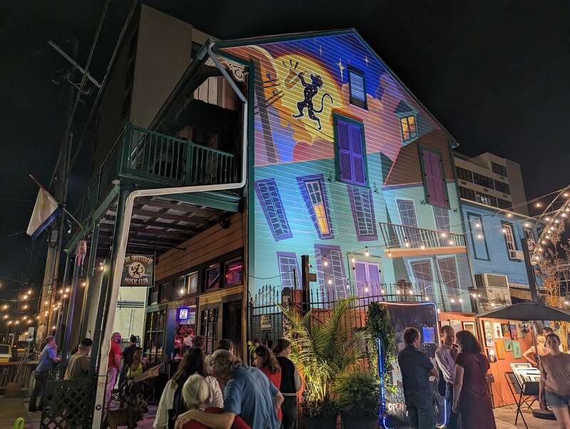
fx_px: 396
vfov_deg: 56.9
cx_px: 285
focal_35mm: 24
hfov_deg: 71.5
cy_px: 214
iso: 255
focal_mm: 6.81
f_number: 1.85
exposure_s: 1/60
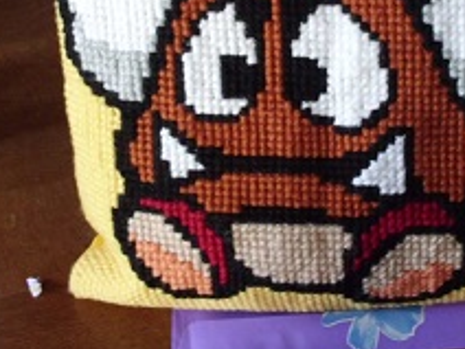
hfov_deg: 28.5
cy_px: 33
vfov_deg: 21.1
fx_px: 913
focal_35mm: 68
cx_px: 268
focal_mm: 6.3
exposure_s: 1/13
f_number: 2.9
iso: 400
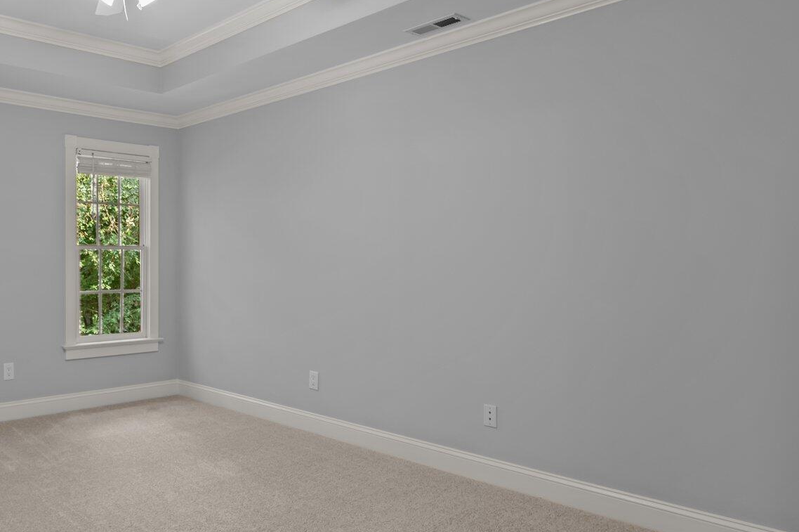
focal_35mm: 27
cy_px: 247
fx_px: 599
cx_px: 169
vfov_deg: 47.8
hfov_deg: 62.2
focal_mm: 15
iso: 400
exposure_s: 1/4
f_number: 6.3
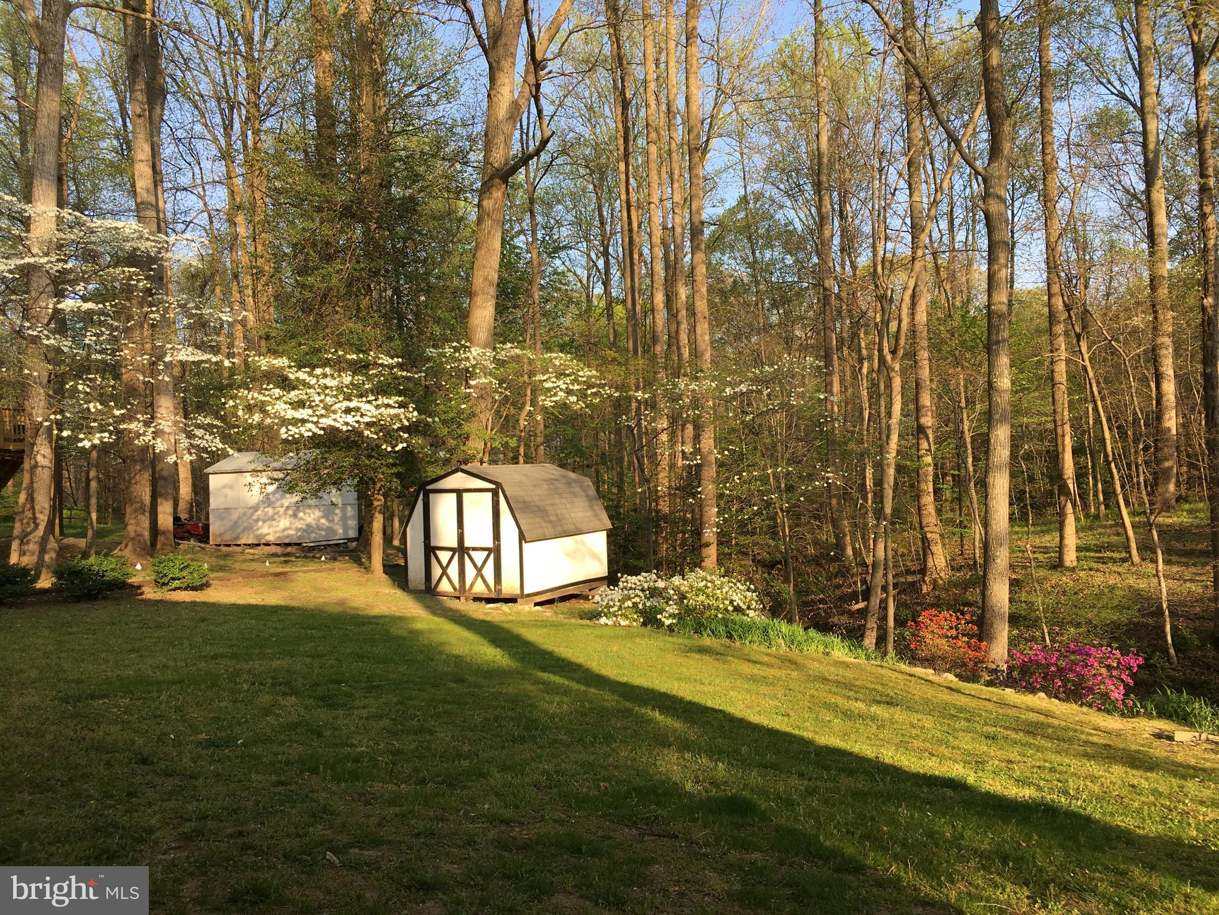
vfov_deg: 48.2
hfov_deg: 61.7
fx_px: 1021
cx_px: 610
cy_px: 458
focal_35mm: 29
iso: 25
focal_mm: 4.15
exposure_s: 1/439
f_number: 2.2
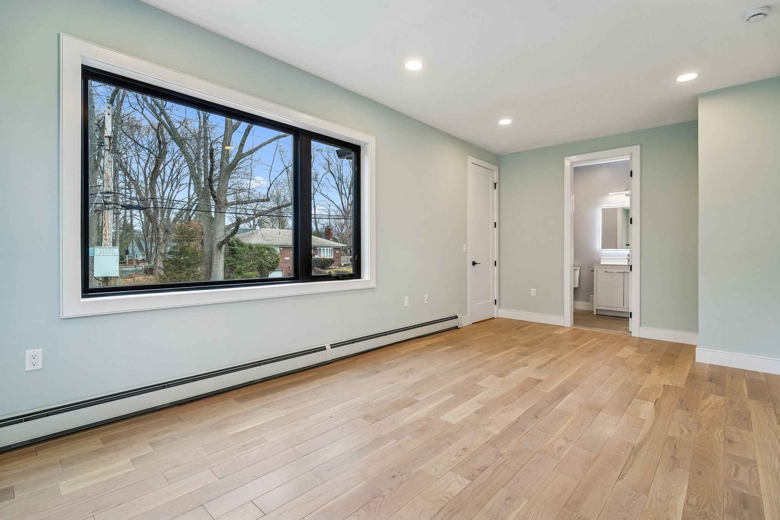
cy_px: 260
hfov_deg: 96.7
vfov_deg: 73.7
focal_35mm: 16
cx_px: 390
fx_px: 347
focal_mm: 16
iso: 400
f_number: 8
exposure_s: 1/40
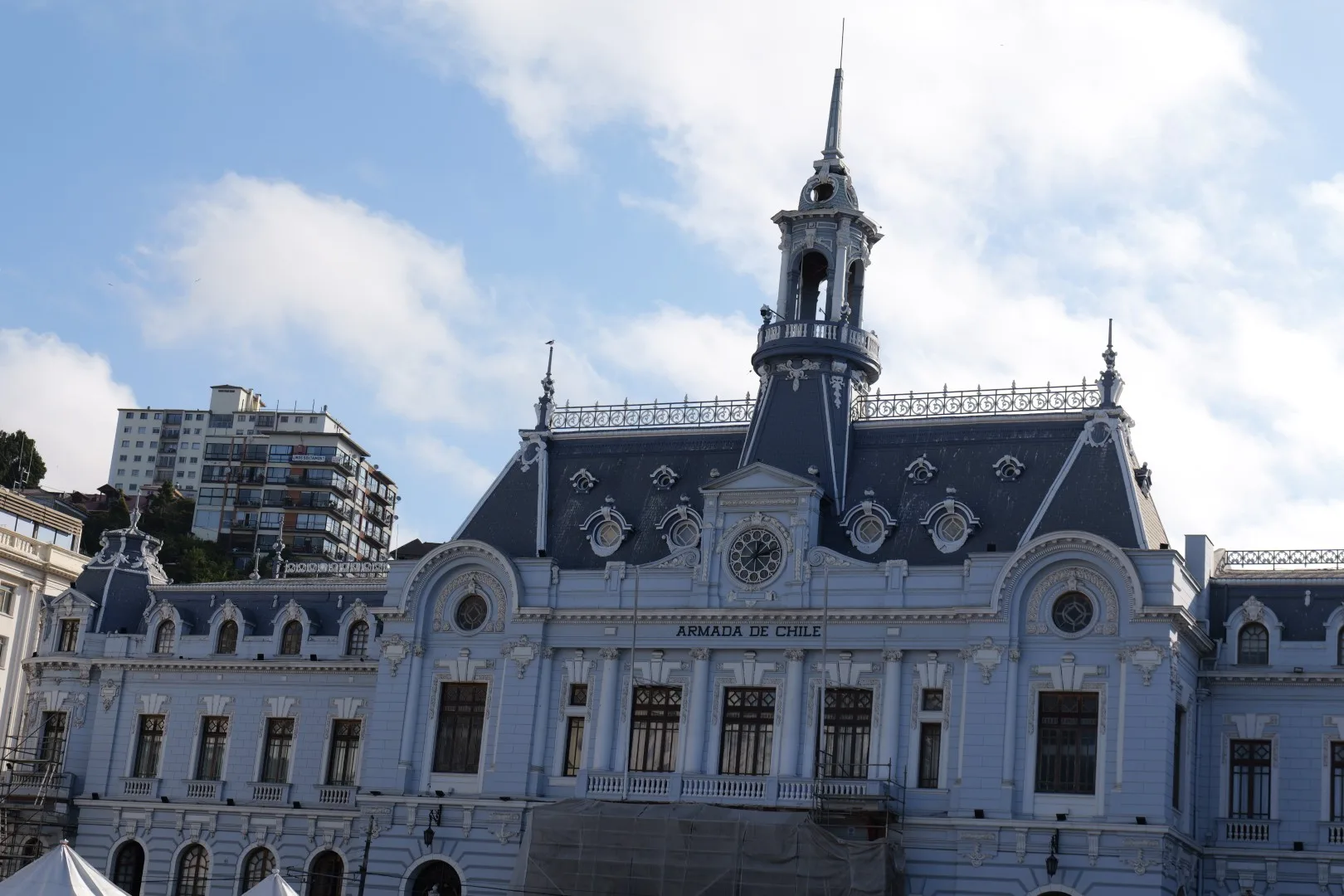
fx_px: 2240
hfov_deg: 33.4
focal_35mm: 60
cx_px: 672
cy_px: 448
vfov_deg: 22.6
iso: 100
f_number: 8
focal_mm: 60
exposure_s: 1/250
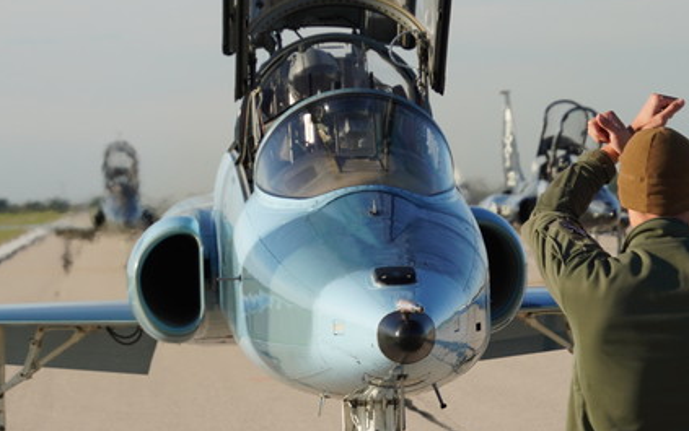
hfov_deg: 8.5
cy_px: 285
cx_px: 353
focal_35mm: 247
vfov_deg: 5.3
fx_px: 4641
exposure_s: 1/1000
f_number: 5.6
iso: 200
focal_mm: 76
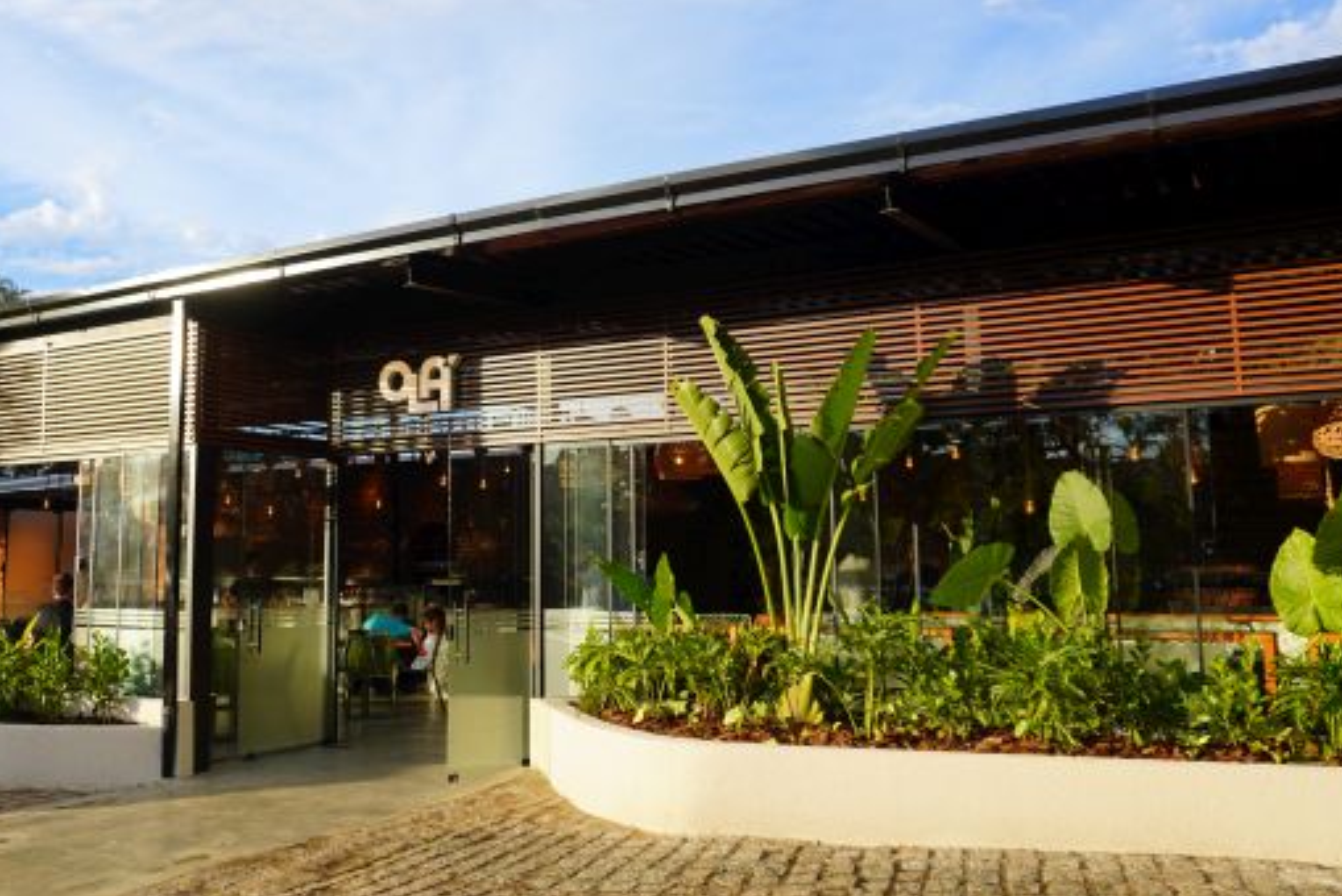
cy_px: 399
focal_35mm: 33
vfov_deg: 40.0
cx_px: 596
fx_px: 1231
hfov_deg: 57.1
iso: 80
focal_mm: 16
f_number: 3.5
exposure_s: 1/500
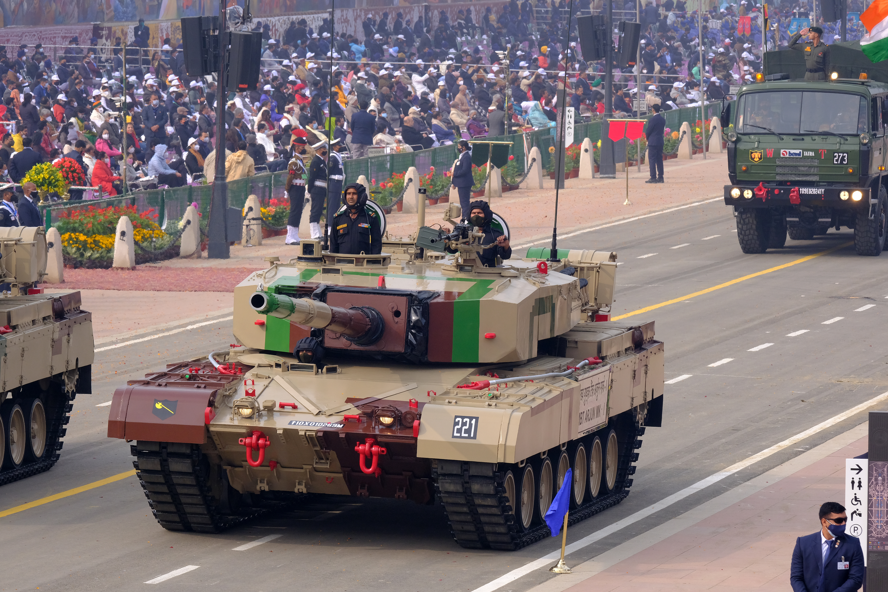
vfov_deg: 5.9
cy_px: 296
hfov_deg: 8.8
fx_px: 5771
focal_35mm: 234
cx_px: 449
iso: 640
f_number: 8
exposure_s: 1/640
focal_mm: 153.3
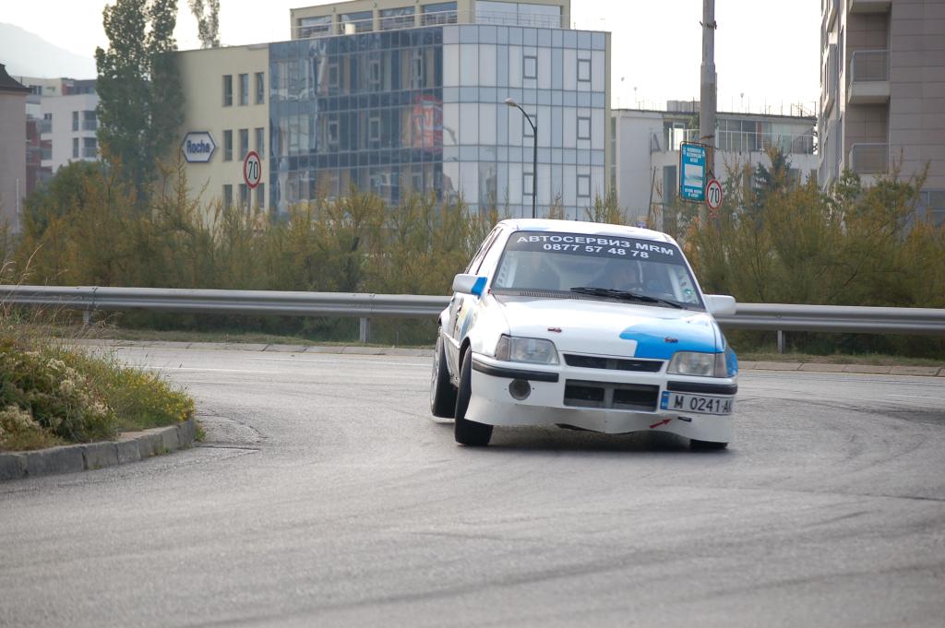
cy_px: 314
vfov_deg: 9.9
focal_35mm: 138
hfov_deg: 14.9
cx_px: 472
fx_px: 3619
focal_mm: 92
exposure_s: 1/1000
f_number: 4.5
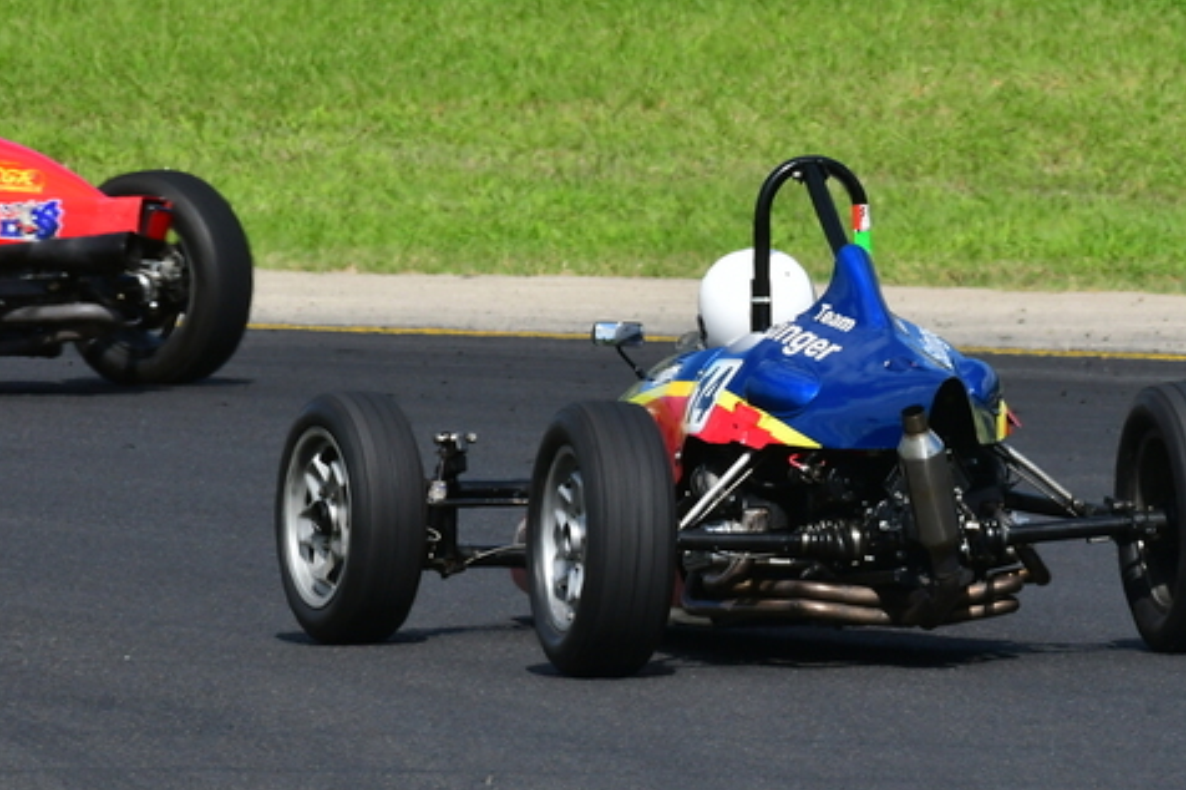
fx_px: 29869
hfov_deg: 2.3
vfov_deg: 1.5
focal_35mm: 907
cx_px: 785
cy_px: 260
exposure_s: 1/640
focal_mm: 360
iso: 500
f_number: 13
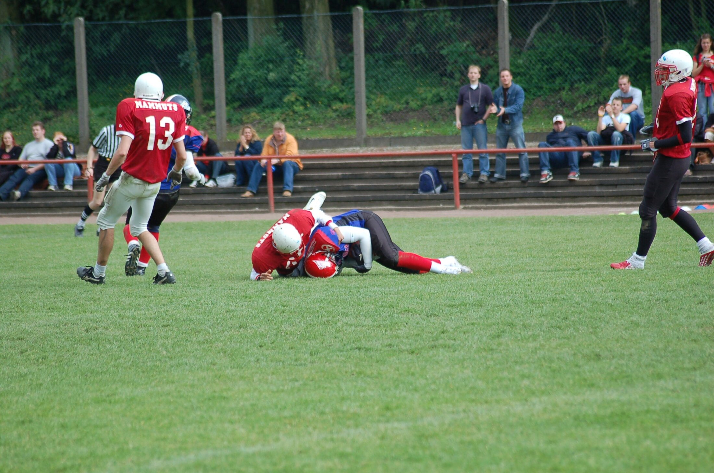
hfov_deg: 9.2
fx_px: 4454
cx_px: 357
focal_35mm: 225
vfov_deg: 6.1
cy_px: 236
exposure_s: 1/1000
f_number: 4.5
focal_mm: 150
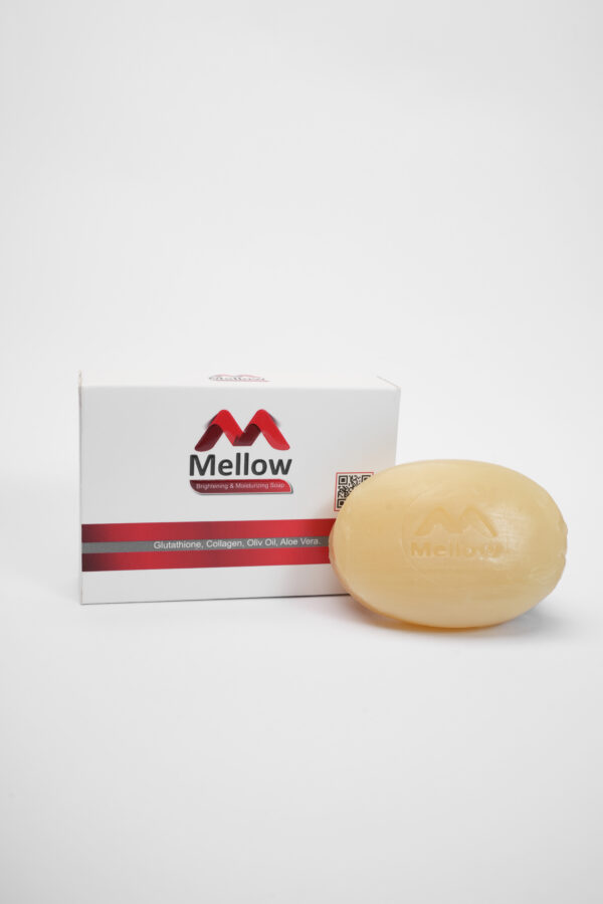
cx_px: 302
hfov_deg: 37.9
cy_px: 452
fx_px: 879
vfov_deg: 54.4
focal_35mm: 35
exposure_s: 1/100
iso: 400
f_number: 10
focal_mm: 35
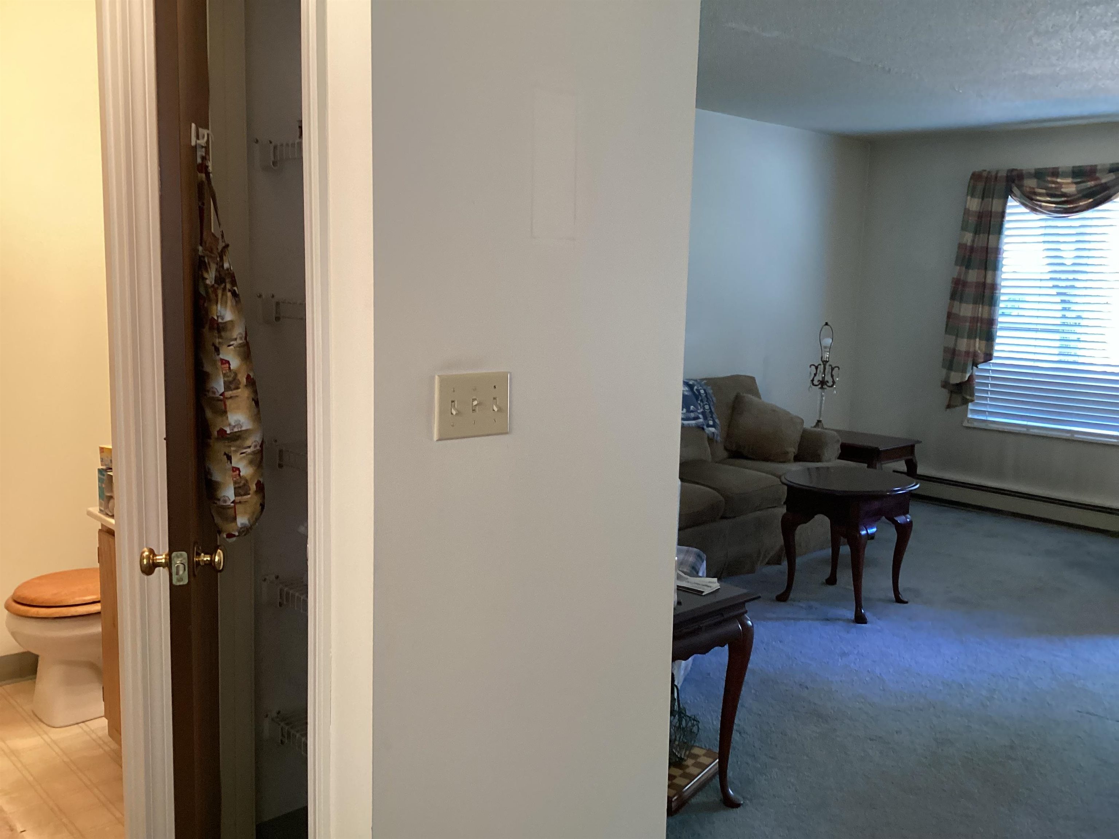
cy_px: 420
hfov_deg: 58.4
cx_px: 560
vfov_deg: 45.4
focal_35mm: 31
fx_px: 1002
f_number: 2.4
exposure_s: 1/40
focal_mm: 3.3
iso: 250
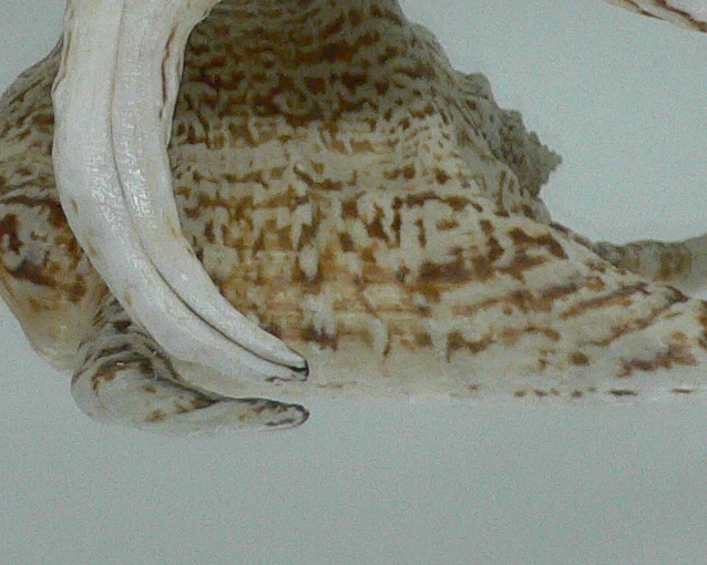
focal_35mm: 108
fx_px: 2259
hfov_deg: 17.8
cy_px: -208
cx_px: 300
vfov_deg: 13.6
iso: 200
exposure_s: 1/60
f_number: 2.8
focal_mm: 4.6
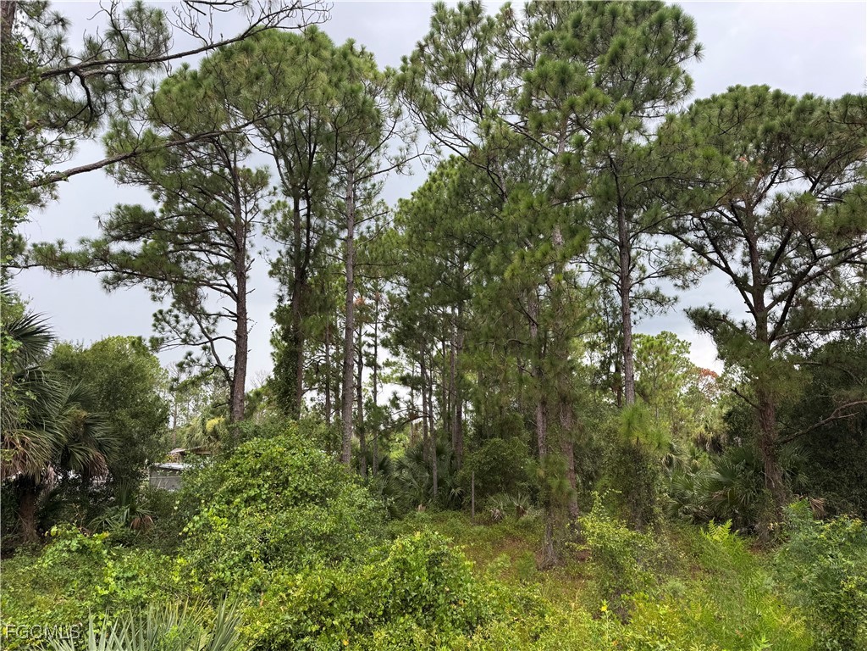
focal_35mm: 24
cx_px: 434
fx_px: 601
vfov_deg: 56.8
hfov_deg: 71.6
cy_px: 326
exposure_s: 1/522
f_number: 1.78
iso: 80
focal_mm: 6.76
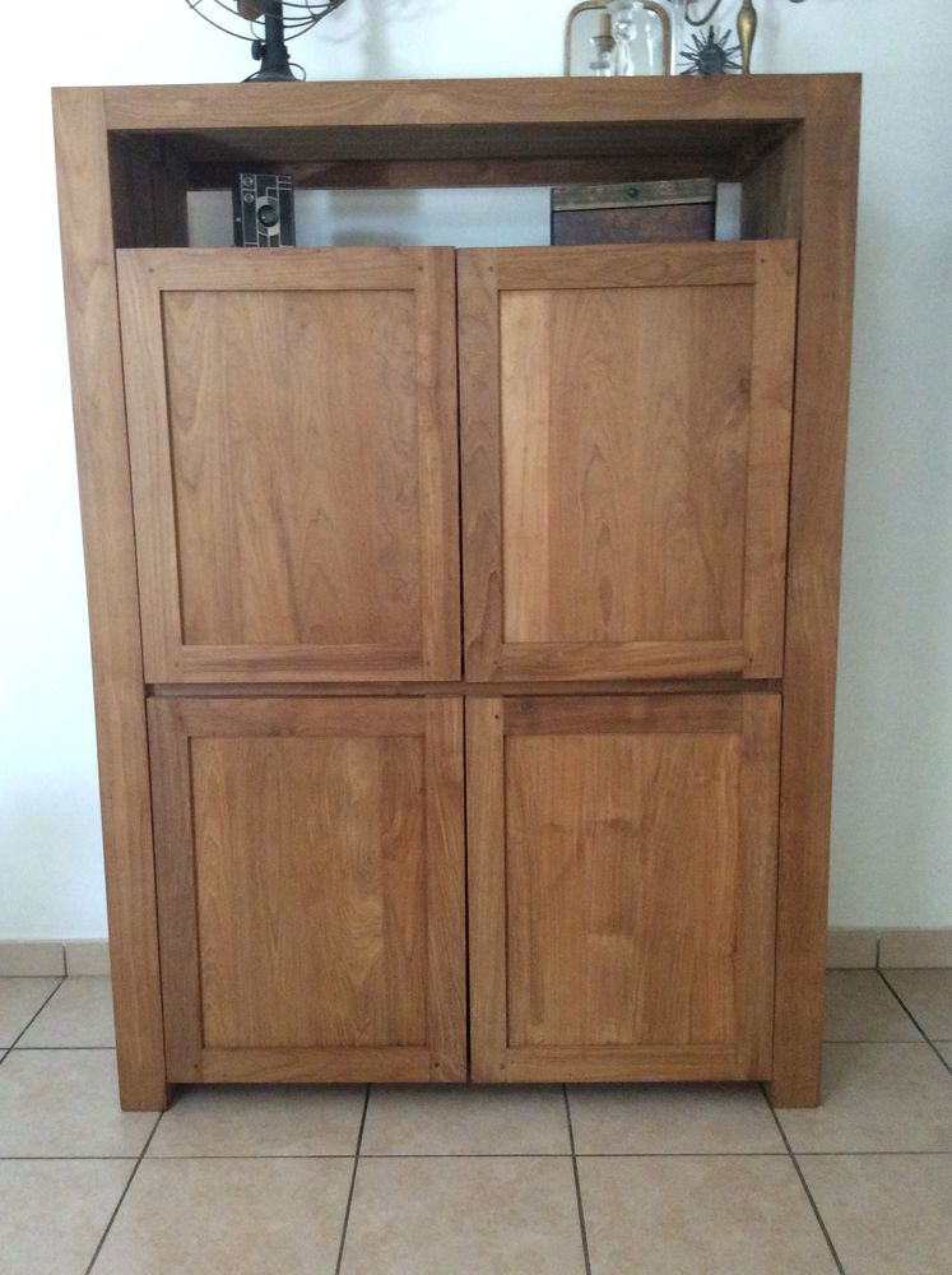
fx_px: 1176
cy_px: 638
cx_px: 476
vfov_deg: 56.9
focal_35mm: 32
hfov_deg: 44.1
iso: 250
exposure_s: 1/20
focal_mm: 3.3
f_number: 2.4
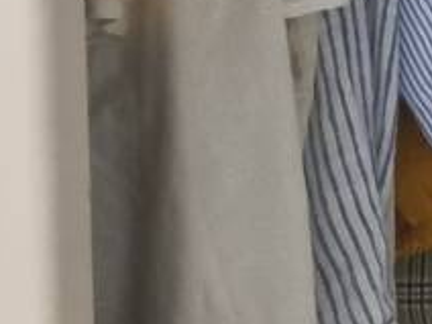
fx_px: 2209
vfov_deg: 7.9
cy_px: -397
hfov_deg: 9.5
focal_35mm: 177
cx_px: 1151
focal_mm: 5.4
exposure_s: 1/41
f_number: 1.8
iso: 400
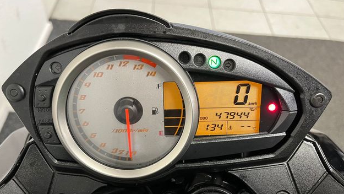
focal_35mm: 29
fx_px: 265
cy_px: 116
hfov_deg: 66.0
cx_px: 173
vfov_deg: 40.0
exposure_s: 1/50
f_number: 1.6
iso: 250
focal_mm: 5.1
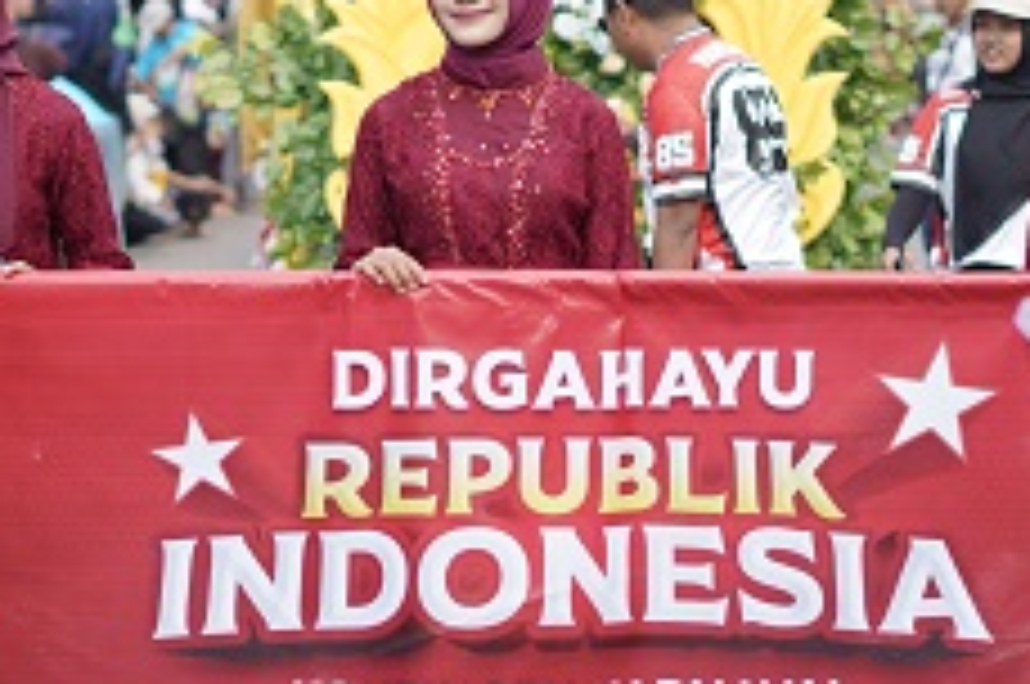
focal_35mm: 153
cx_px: 526
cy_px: 274
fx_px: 4371
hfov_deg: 13.4
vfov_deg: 8.9
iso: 100
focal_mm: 50
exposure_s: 1/1250
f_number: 1.8
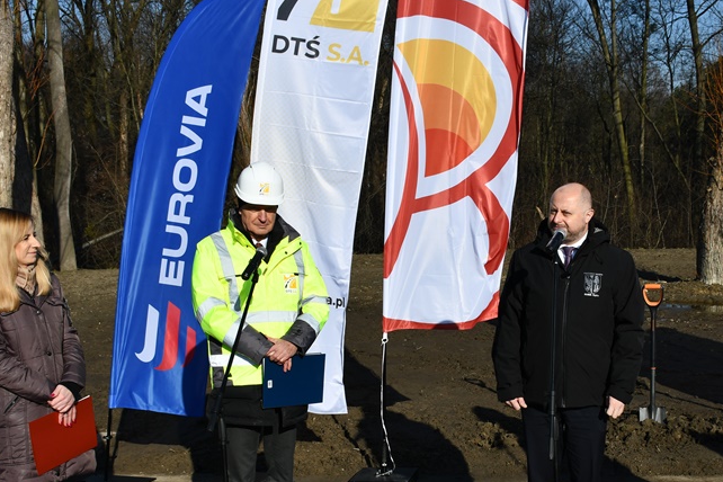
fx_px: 1064
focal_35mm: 53
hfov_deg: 37.3
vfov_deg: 25.4
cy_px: 322
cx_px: 459
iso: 100
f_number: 9
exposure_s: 1/320
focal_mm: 23
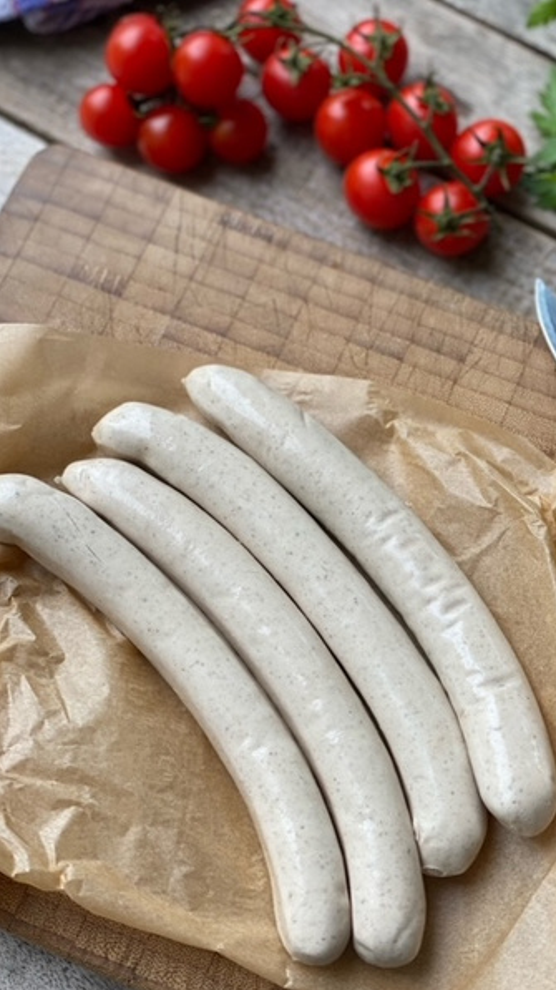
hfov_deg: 21.0
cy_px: 497
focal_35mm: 57
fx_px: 1495
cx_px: 334
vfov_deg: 36.6
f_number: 2
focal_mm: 6
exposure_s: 1/202
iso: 20
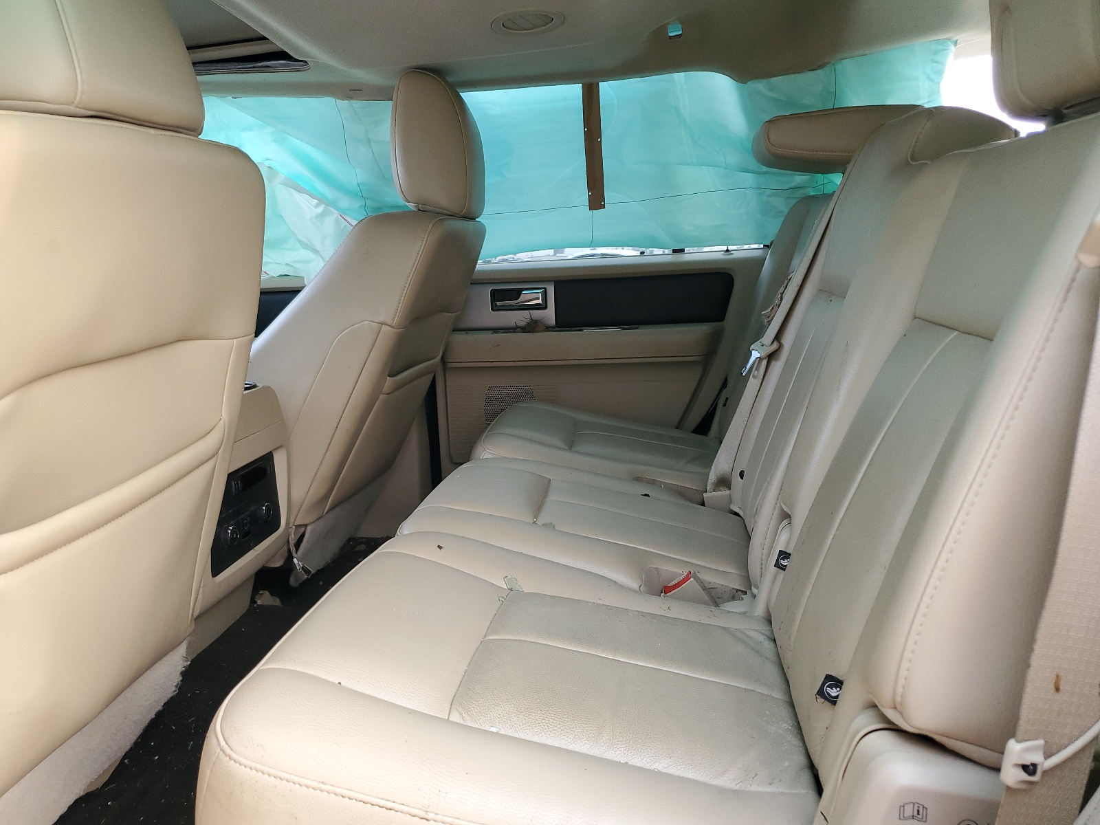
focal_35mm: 26
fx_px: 826
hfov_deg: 67.3
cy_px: 412
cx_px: 550
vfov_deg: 53.1
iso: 96
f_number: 1.5
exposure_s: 1/120
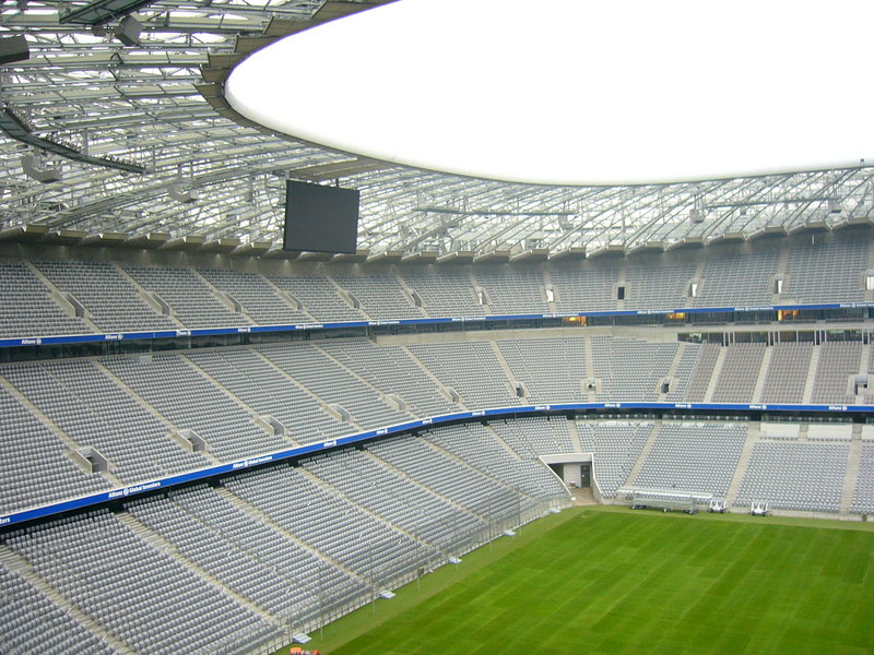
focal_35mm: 35
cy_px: 328
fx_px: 884
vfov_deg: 40.7
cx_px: 437
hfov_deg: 52.6
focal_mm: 5.8
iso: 100
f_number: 2.8
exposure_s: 1/15
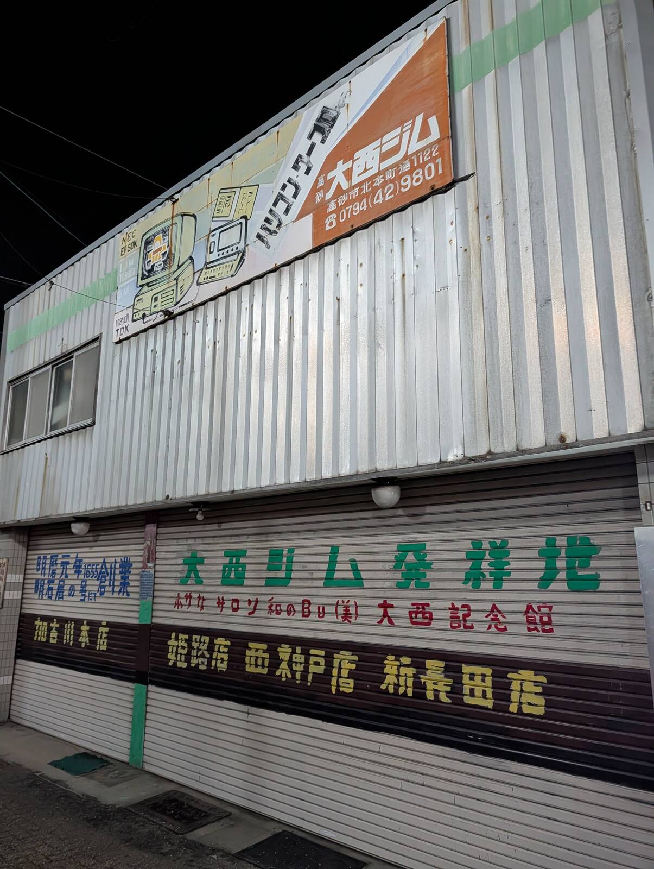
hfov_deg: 56.9
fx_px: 603
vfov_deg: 71.5
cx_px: 327
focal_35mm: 24
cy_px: 434
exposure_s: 1/25.8
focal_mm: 6.9
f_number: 1.68
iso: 2355
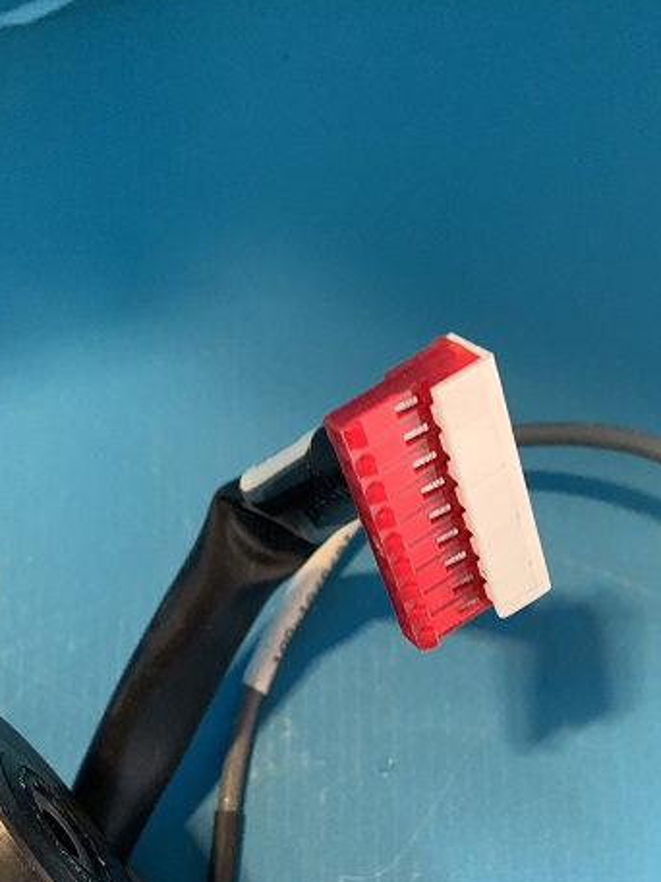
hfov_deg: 31.5
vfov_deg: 39.7
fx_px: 1171
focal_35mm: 46
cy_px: 699
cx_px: 351
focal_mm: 4.25
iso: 400
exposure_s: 1/30
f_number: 1.8
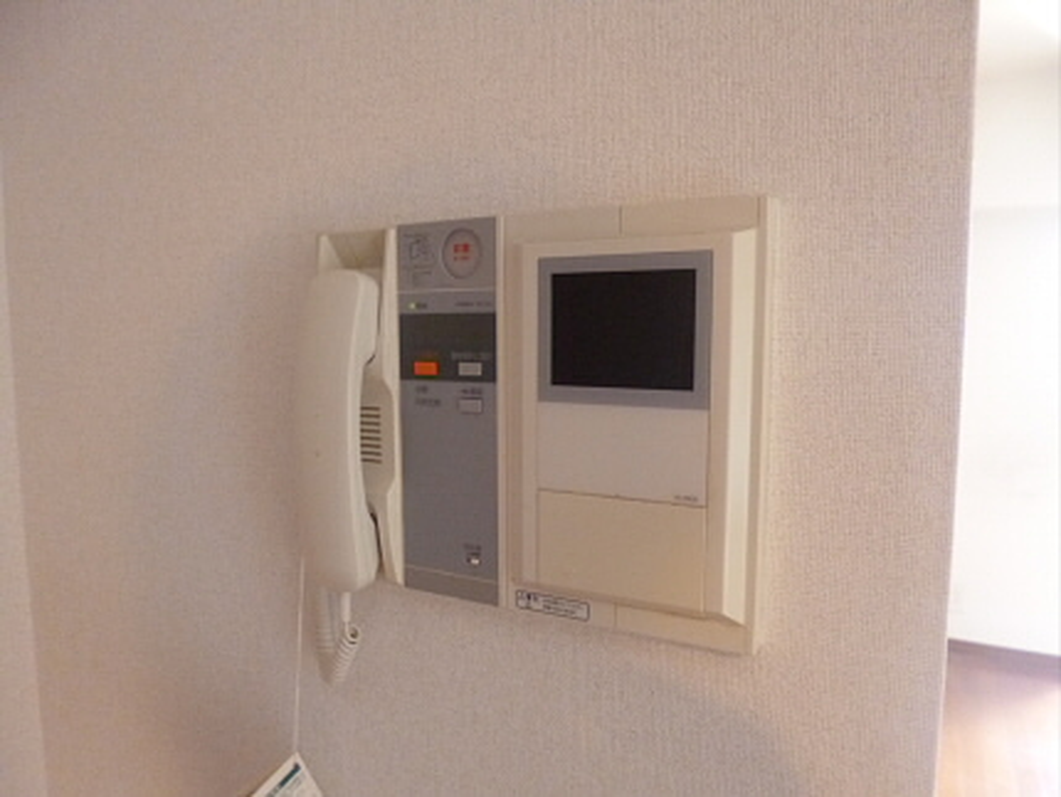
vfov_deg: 56.9
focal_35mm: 24
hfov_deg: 71.6
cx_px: 530
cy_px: 398
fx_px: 736
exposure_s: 1/40
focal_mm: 4.3
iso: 800
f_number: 2.5
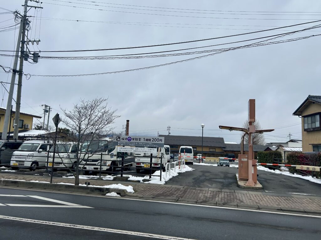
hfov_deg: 67.3
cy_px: 120
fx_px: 241
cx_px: 160
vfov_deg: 53.1
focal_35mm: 26
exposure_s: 1/2252
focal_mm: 5.7
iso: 50
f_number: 1.5
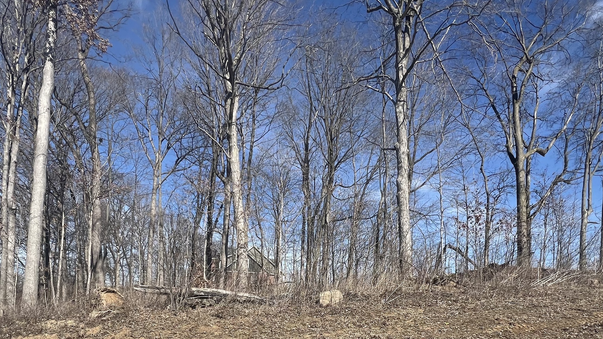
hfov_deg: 78.7
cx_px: 289
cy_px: 300
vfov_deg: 45.2
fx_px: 368
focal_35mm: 23
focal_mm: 1.57
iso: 32
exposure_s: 1/1488
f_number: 1.8
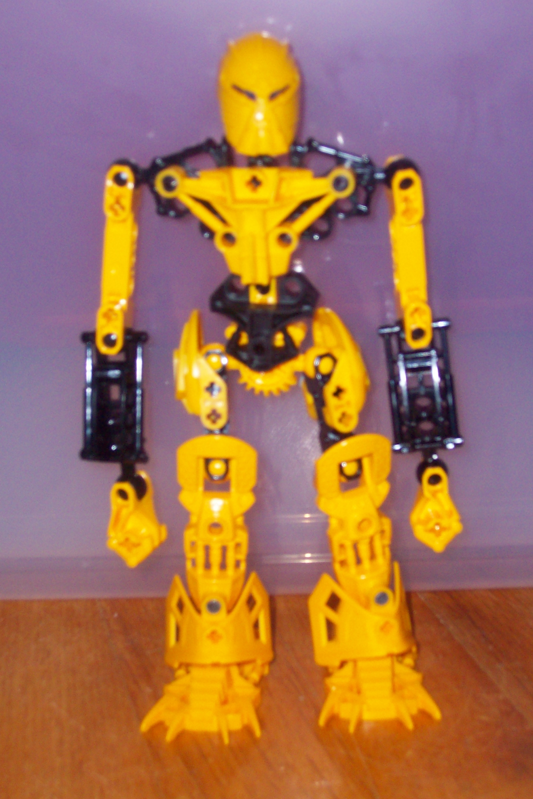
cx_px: 267
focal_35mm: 56
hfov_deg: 24.2
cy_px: 398
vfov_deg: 35.6
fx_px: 1244
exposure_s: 1/70.6
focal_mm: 8.8
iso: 160
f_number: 3.6
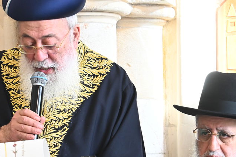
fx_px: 832
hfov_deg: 16.1
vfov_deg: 10.7
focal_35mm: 127
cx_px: 82
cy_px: 140
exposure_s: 1/160
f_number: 6.3
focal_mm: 58
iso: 2500
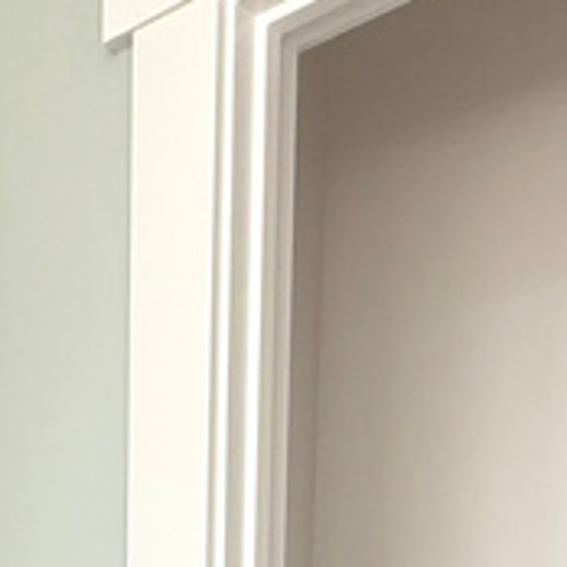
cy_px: 1026
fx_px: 1353
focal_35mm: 73
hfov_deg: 20.2
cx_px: -300
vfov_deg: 18.4
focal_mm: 2.22
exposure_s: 1/99
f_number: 2.2
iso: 125
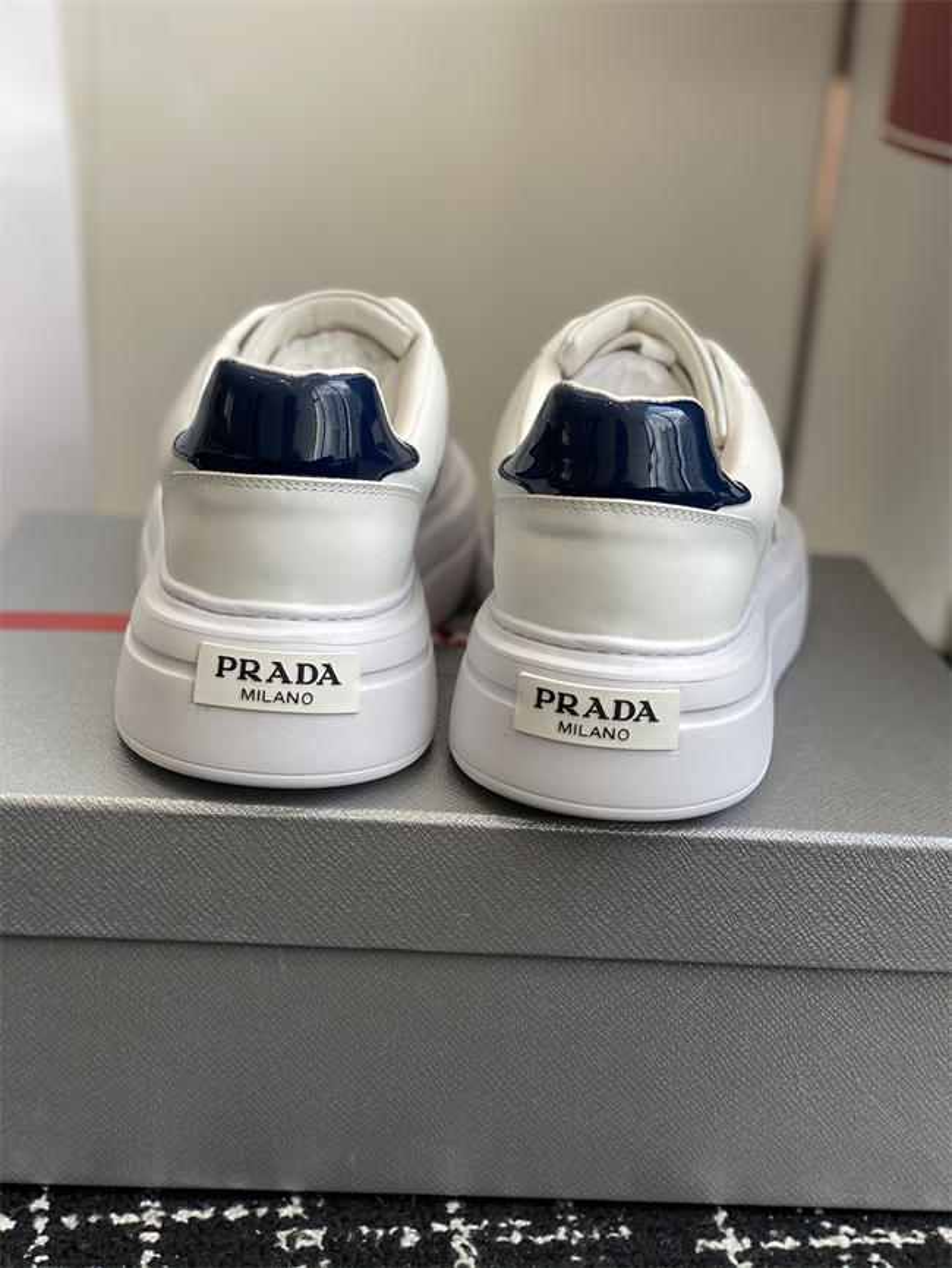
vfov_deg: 36.8
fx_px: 1906
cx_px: 476
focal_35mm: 52
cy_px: 634
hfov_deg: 28.0
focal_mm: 6
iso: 20
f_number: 2
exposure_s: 1/122
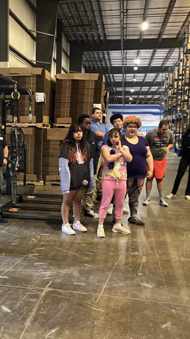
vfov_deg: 52.8
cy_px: 169
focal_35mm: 38
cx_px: 50
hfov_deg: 30.7
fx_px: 340
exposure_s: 1/60
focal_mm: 5.1
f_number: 1.6
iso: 500
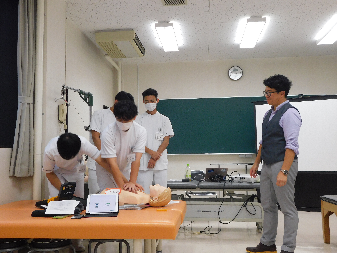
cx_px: 168
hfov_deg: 51.4
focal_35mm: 36
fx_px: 350
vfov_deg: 39.7
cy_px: 126
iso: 250
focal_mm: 6.3
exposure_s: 1/30
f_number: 3.5
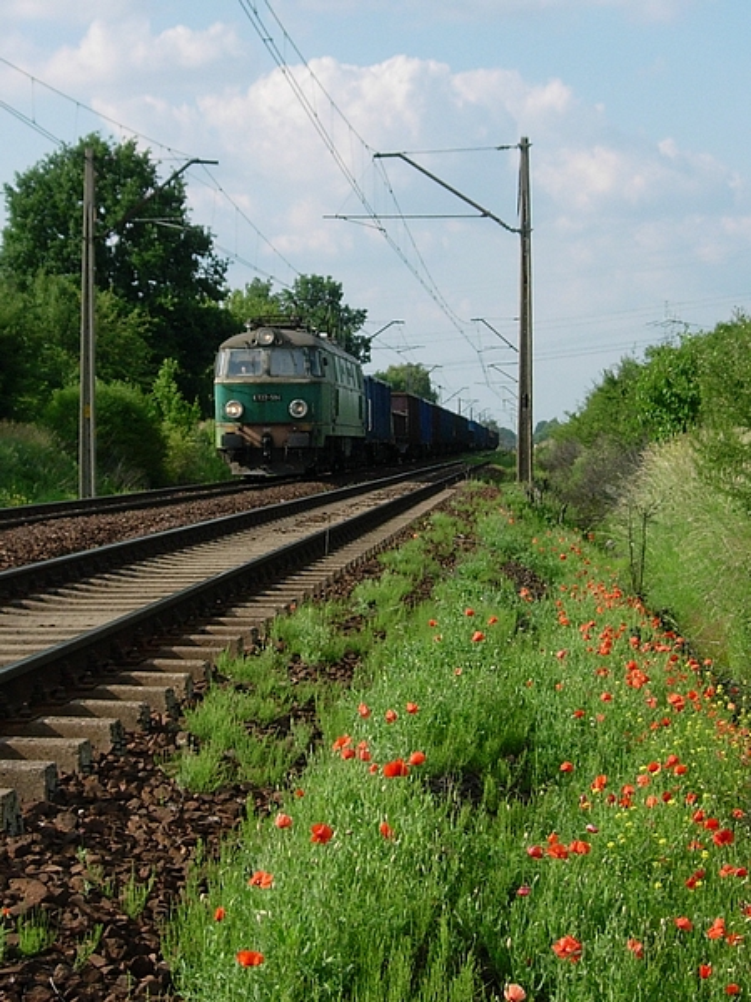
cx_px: 376
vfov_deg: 37.5
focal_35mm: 51
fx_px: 1475
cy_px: 501
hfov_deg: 28.6
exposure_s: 1/527
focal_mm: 10.6
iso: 79
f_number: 5.4
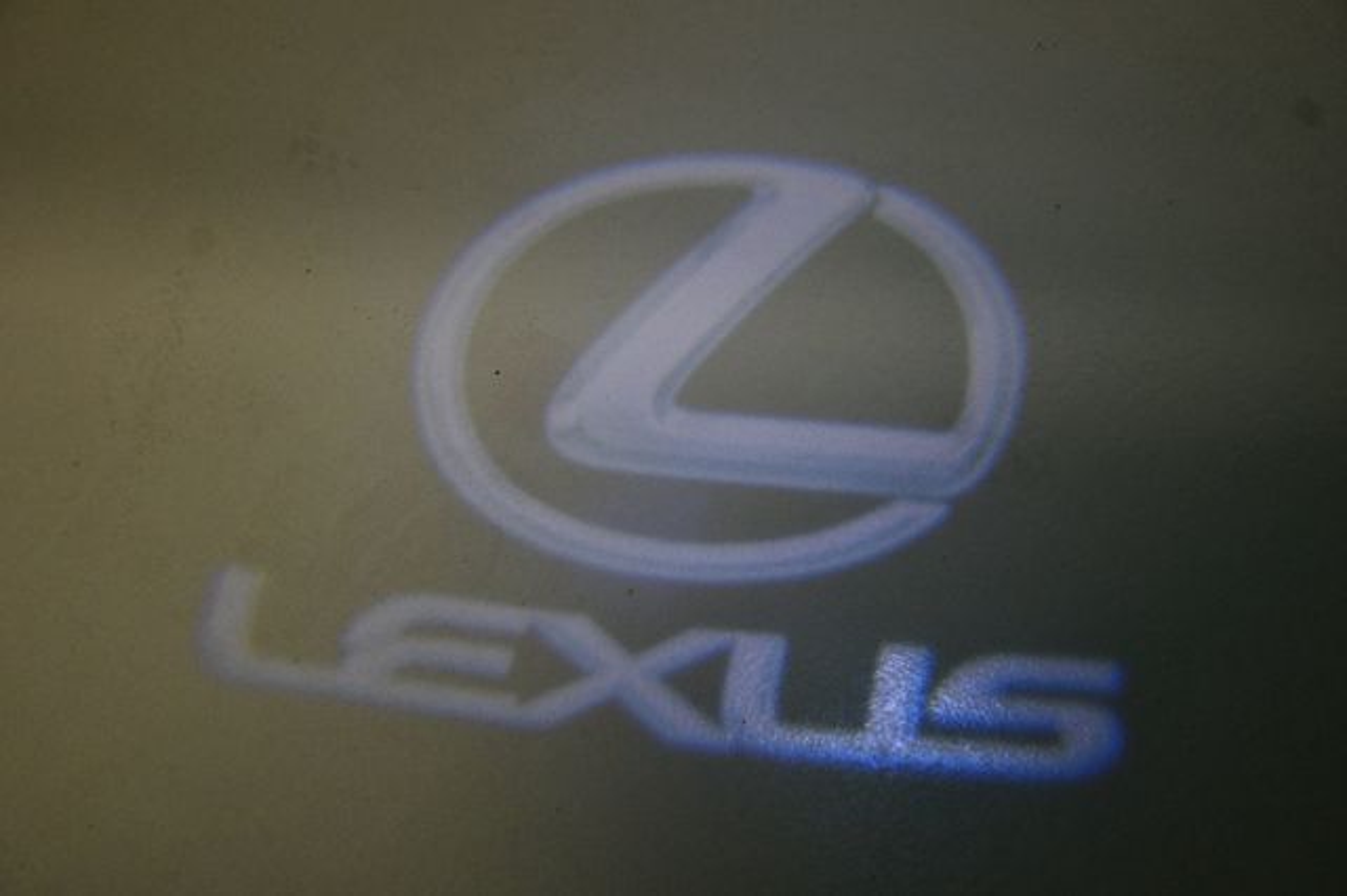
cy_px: 448
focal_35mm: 67
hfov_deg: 30.1
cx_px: 674
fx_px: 2506
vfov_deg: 20.3
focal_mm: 45
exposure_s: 1/125
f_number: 4.5
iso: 900
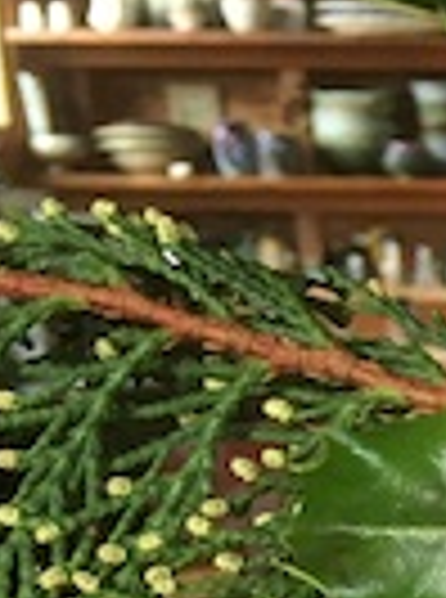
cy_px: 1025
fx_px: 2538
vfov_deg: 12.5
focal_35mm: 147
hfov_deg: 8.9
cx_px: 1117
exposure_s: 1/30
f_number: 2.2
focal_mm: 4.15
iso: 64
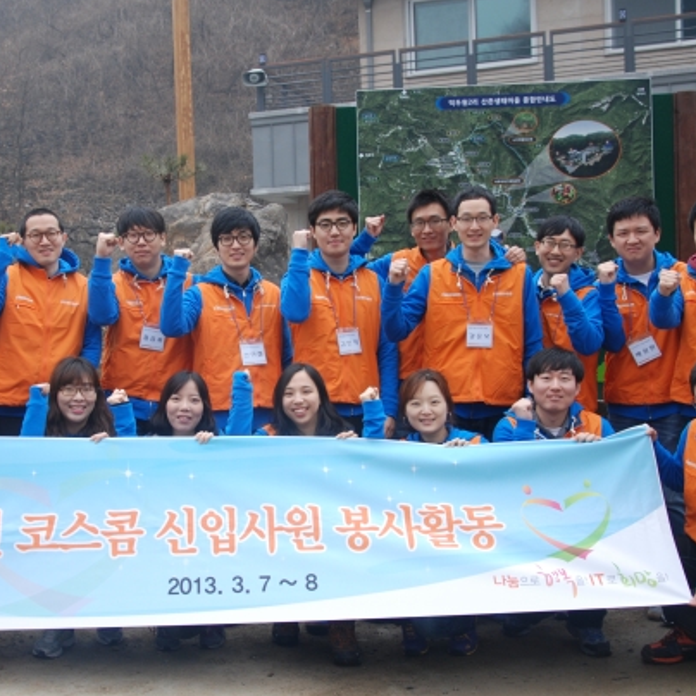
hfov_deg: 32.0
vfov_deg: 32.2
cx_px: 243
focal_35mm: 53
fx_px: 1206
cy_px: 348
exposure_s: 1/80
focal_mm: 24
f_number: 4.5
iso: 200
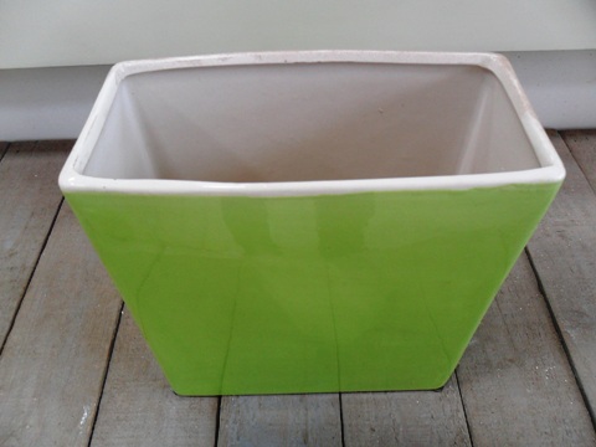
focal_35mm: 27
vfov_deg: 51.4
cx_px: 298
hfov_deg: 65.3
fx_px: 465
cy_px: 224
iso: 120
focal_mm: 4.9
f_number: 3.5
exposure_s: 1/45
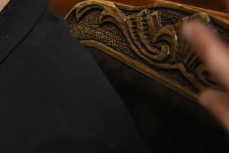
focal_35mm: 100
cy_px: 69
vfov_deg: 13.7
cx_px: -204
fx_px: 636
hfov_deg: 16.5
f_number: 3.5
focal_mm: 24
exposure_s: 1/125
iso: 2500
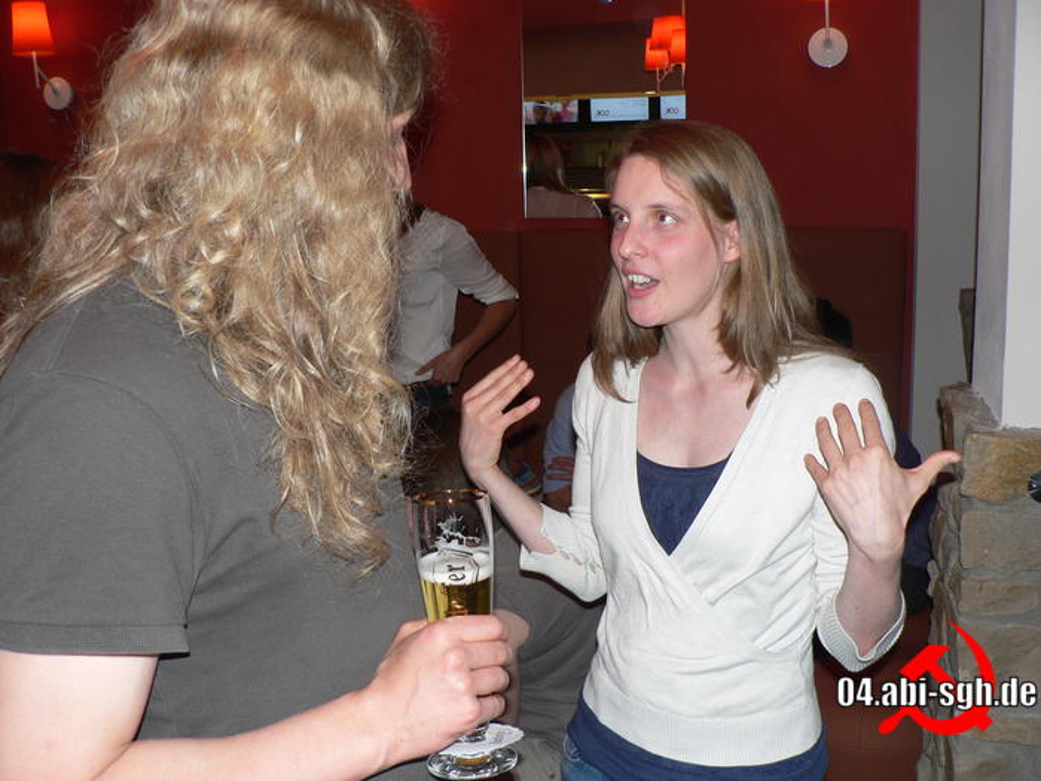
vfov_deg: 39.7
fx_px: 1083
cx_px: 520
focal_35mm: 36
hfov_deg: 51.4
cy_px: 390
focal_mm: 6
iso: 80
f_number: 2.8
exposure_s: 1/60
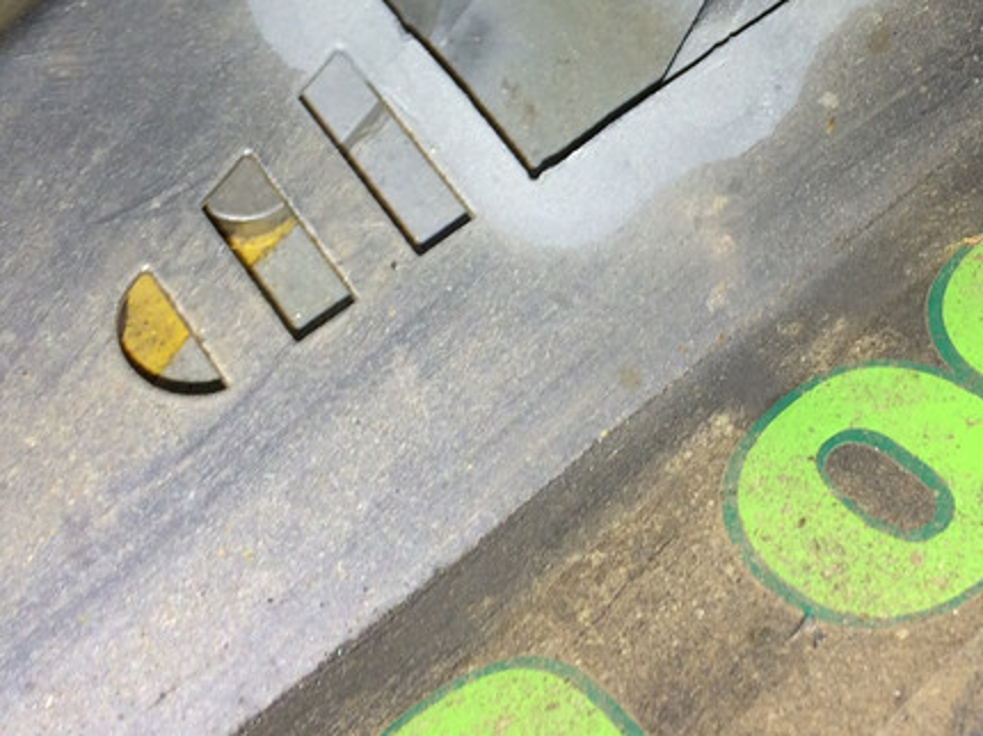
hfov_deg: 26.9
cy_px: -133
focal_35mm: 72
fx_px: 2043
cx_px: 648
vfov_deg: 19.3
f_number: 2.2
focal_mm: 4.15
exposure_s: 1/26
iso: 32
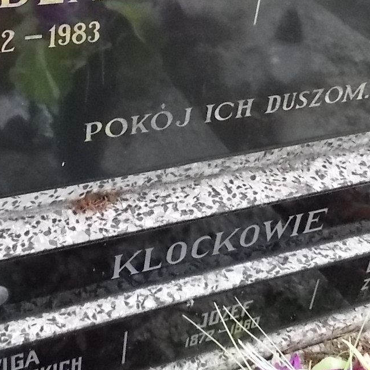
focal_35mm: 57
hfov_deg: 30.0
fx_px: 689
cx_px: 150
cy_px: 32
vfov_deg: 28.8
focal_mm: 4.6
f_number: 3.2
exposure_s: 1/160
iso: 400
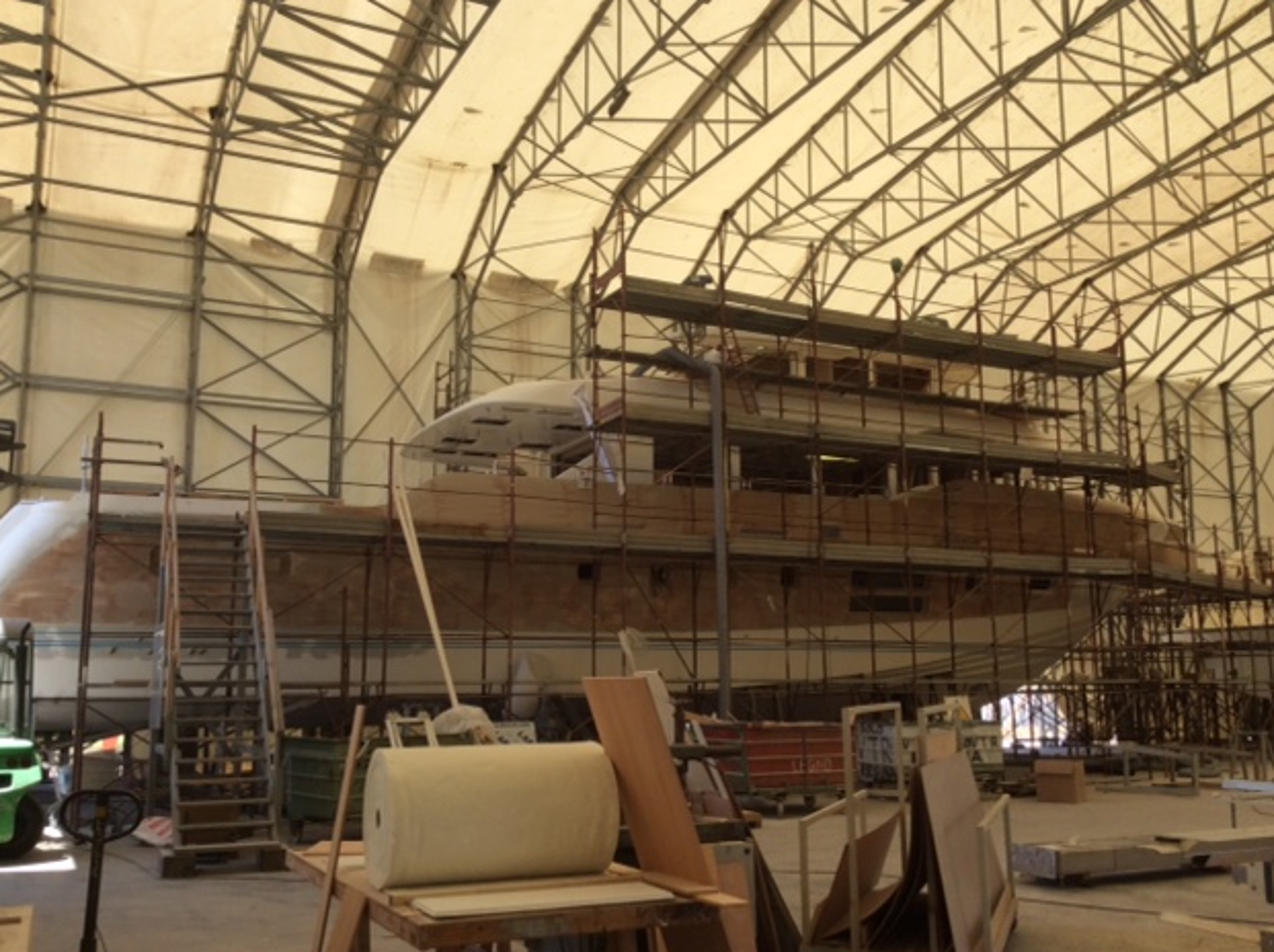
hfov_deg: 54.0
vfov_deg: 41.7
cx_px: 620
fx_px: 1250
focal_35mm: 34
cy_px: 488
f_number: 2.4
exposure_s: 1/296
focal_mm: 3.3
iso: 32
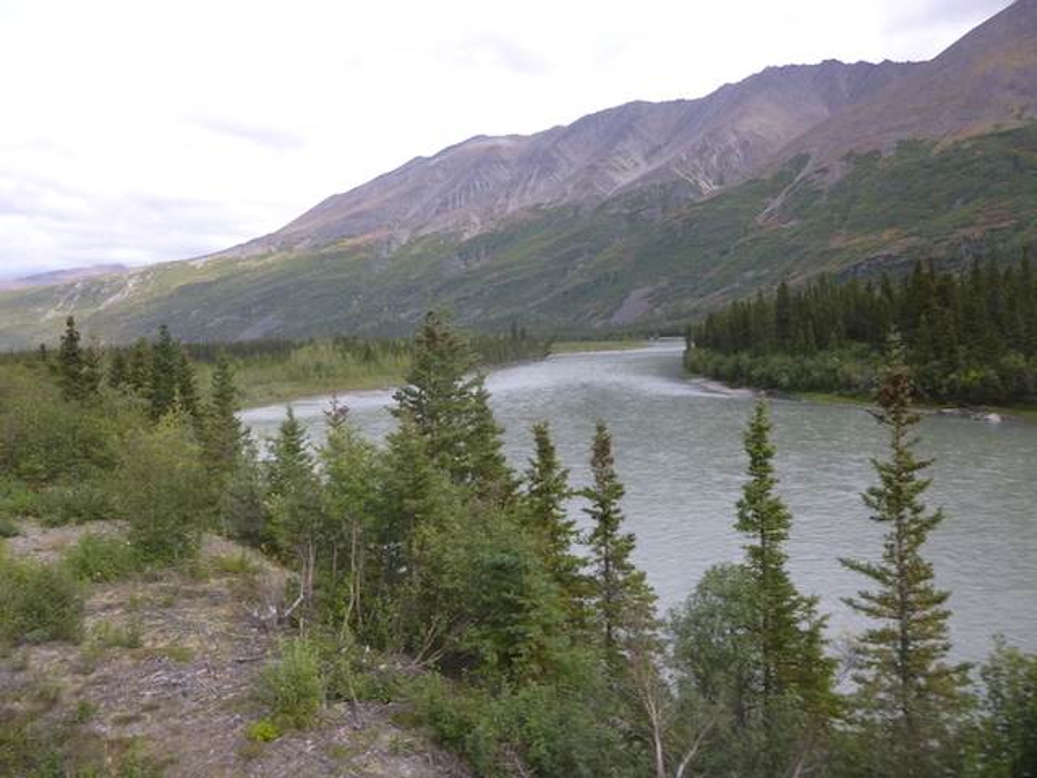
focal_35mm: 25
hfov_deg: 69.4
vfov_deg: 54.9
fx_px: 749
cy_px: 389
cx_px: 518
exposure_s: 1/400
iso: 160
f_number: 3.1
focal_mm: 4.5
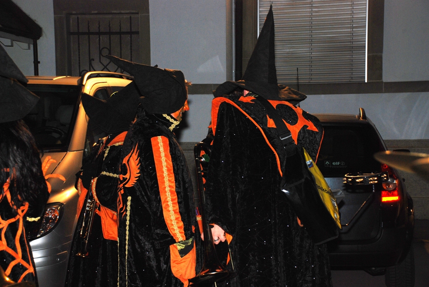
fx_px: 787
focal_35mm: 66
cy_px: 144
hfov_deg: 30.5
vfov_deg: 20.7
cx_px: 214
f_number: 4.8
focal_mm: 44
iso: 200
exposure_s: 1/60
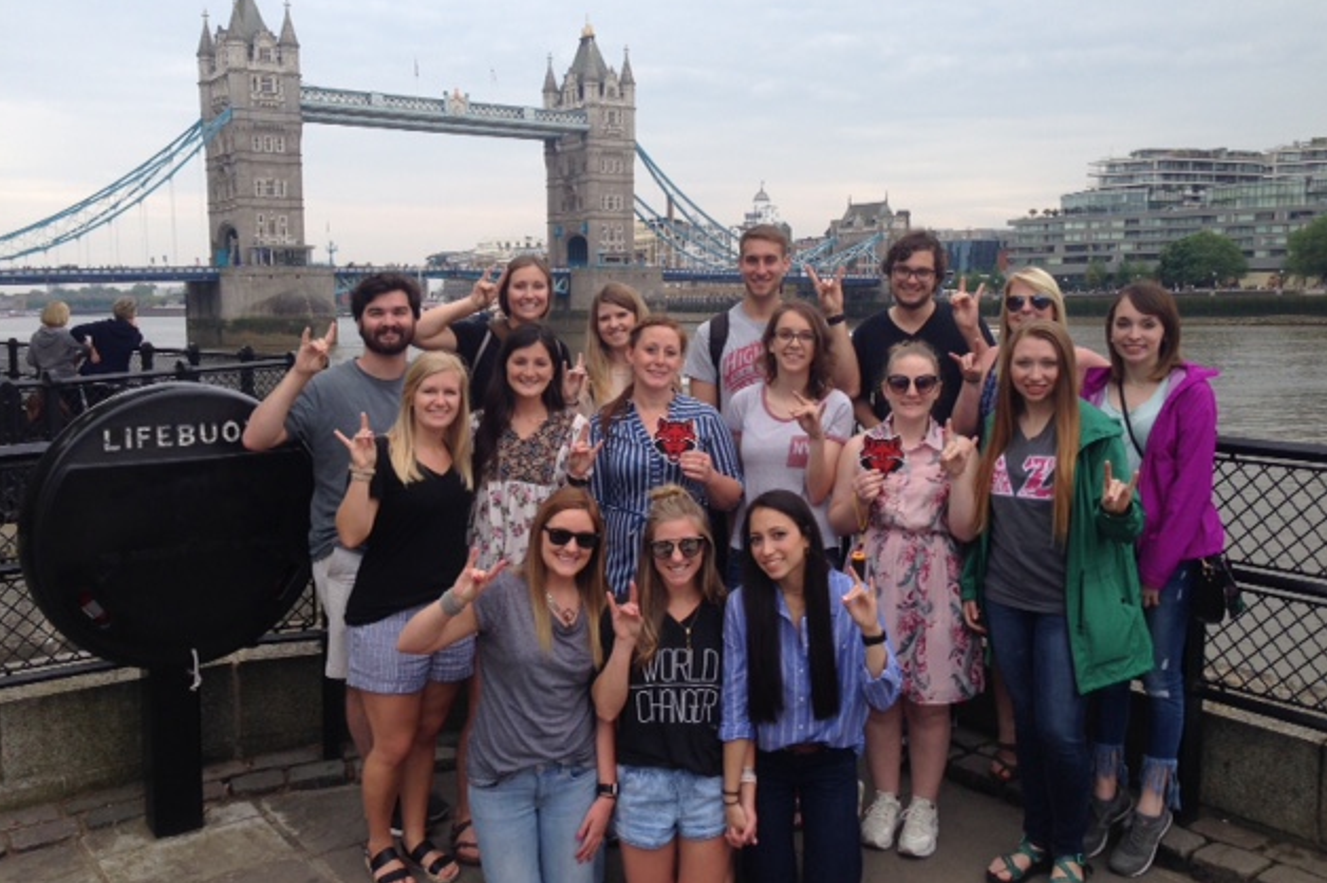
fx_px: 1289
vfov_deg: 37.8
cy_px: 414
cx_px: 670
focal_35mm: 35
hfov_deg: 54.5
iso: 50
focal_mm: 4.12
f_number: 2.4
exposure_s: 1/467
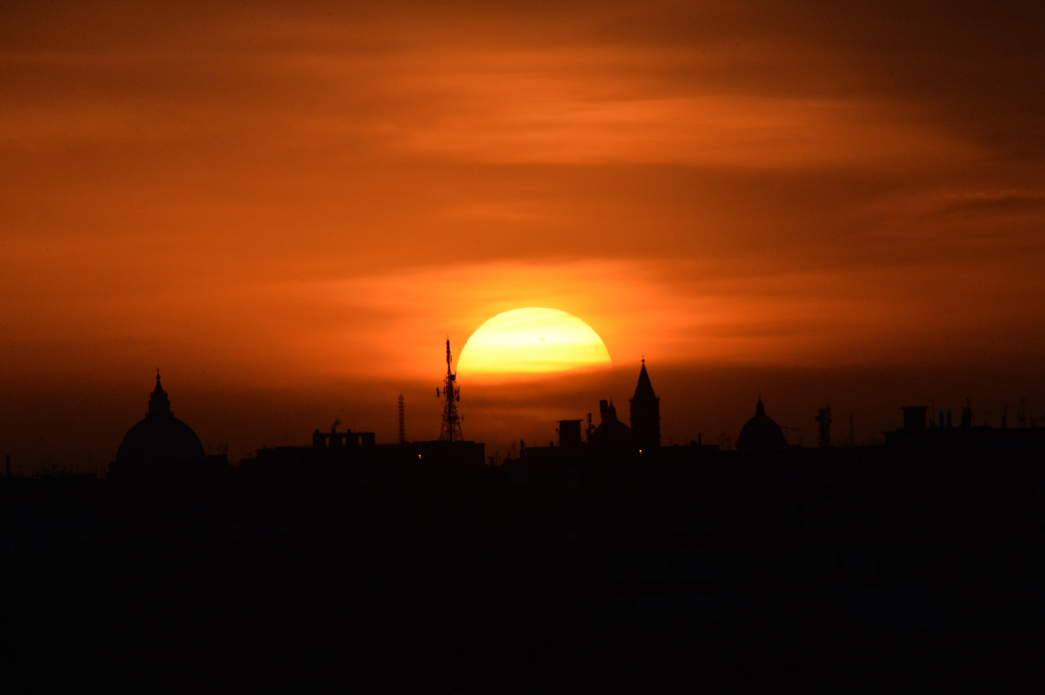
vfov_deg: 2.3
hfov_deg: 3.4
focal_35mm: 600
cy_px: 348
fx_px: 17405
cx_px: 522
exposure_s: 1/2500
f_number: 20
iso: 1600
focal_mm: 600
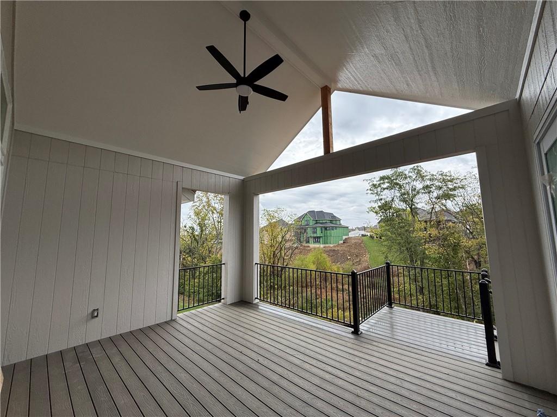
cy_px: 208
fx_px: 225
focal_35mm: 14
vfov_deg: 85.7
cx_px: 278
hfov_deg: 102.1
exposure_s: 1/286
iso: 50
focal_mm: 2.22
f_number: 2.2
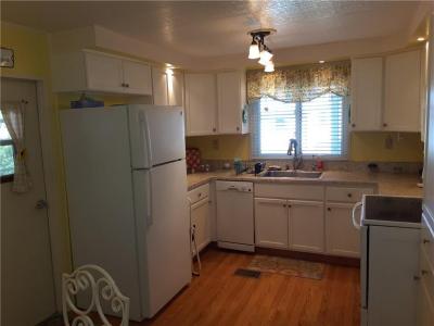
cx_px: 217
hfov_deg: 65.3
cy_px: 163
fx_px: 339
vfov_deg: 51.4
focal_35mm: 27
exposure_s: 1/60
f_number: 1.9
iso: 80
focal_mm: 2.91
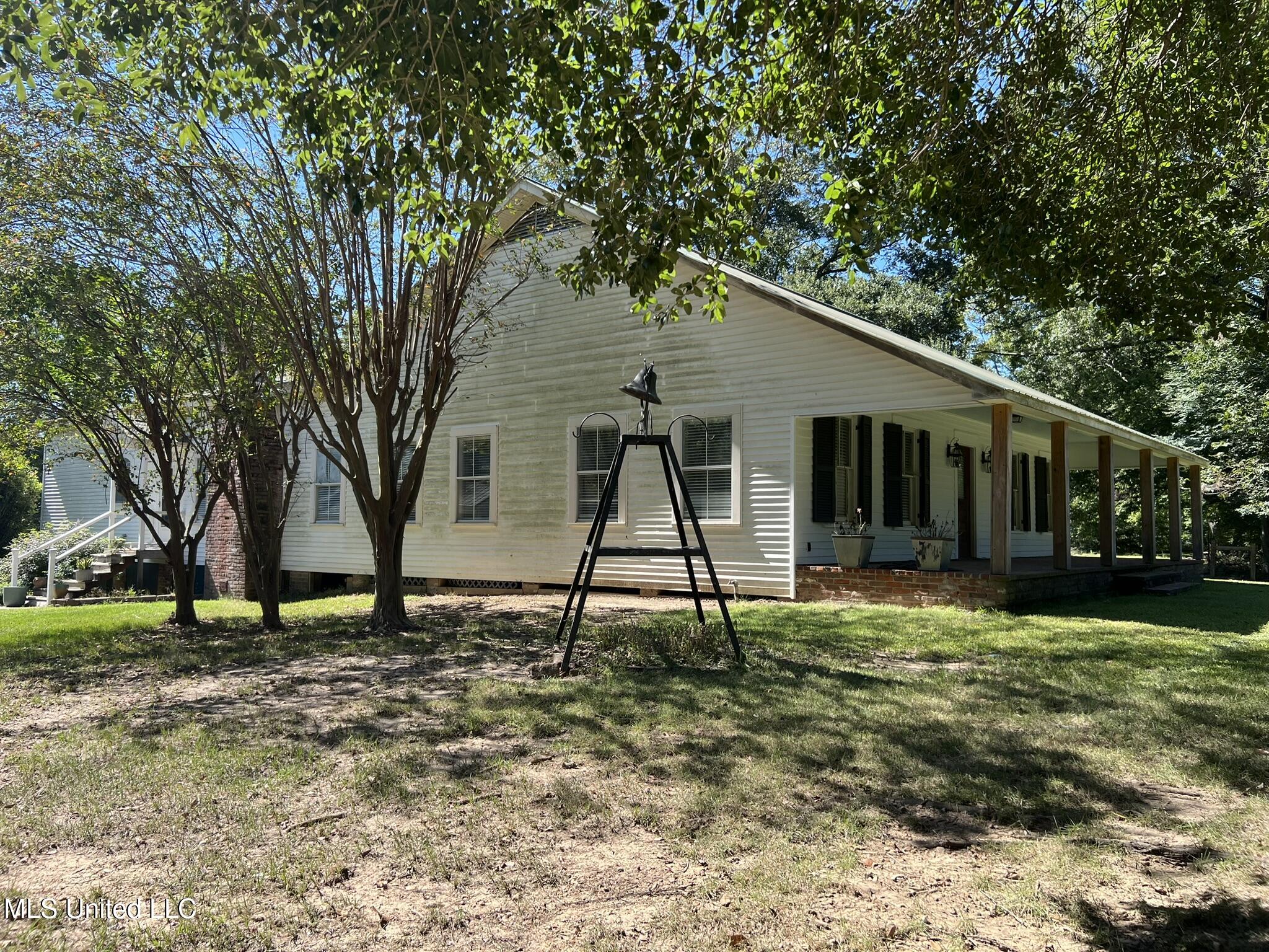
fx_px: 953
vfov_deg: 53.1
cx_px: 634
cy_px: 476
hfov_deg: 67.3
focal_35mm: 26
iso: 50
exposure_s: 1/949
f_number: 1.5
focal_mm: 5.7
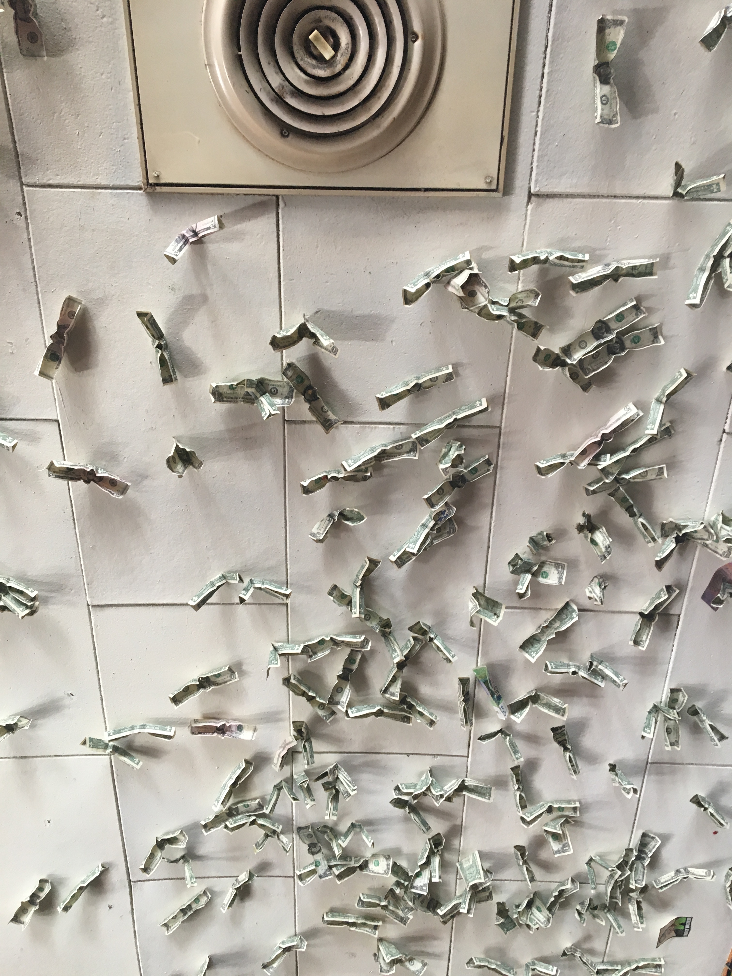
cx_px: 366
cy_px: 488
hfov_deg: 48.2
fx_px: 818
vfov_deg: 61.7
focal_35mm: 29
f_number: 2.2
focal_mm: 4.15
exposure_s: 1/30
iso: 64
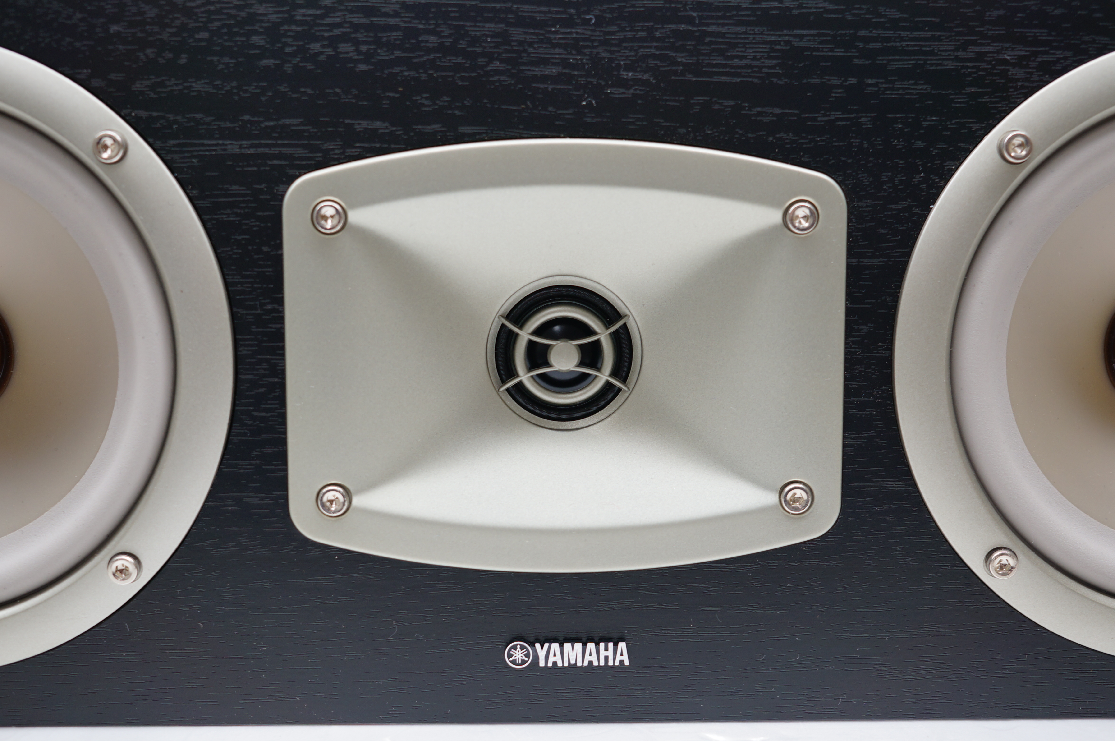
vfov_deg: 28.6
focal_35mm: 47
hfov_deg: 42.0
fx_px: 1454
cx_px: 559
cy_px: 365
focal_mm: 30
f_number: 3.5
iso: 100
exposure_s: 1/50
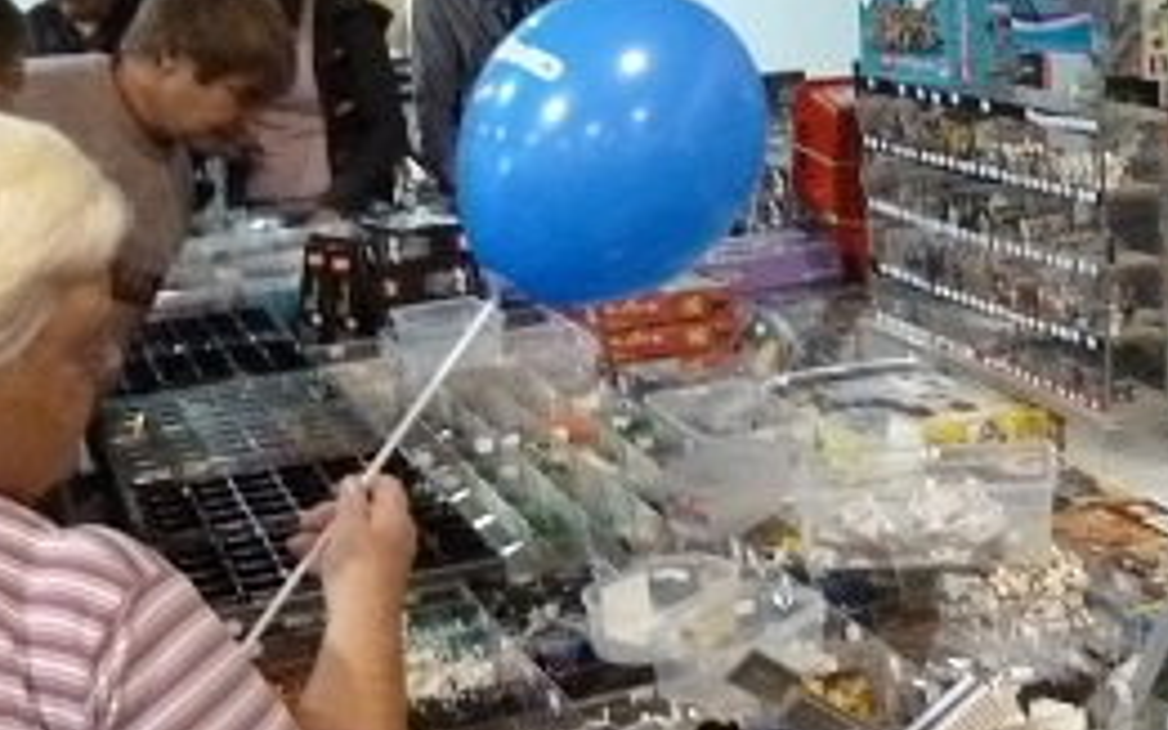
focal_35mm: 65
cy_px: 479
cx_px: 1016
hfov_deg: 30.4
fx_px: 2069
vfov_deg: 19.9
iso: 800
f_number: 3.3
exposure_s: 1/30
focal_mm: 4.1
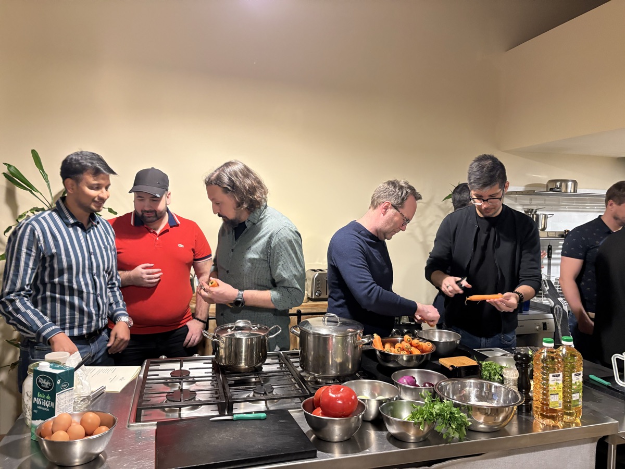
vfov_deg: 53.1
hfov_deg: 67.3
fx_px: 469
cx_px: 312
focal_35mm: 26
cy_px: 234
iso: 320
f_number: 1.6
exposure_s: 1/50
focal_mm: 5.96
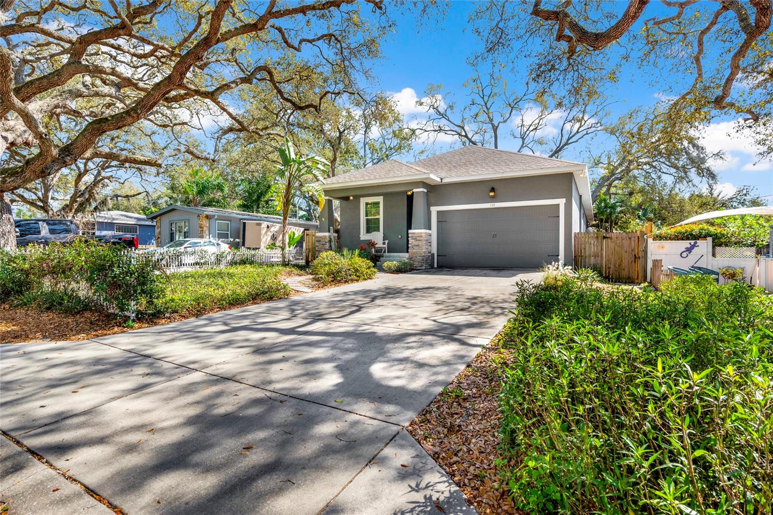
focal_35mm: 18
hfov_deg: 90.0
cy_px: 258
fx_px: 387
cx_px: 386
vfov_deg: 67.4
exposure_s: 1/400
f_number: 6.3
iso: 250
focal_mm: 18
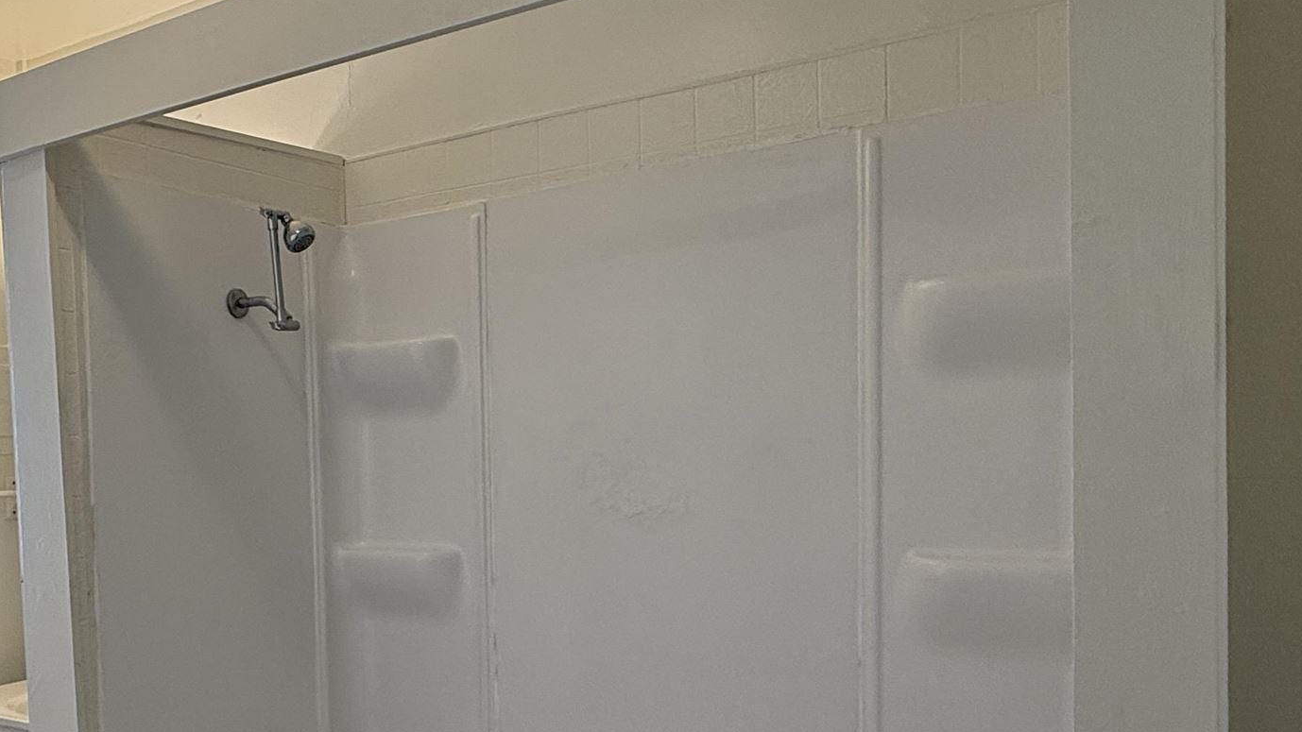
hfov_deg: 56.3
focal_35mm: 34
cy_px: 508
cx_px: 392
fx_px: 1174
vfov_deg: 34.2
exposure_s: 1/120
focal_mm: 2.22
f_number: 2.2
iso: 125
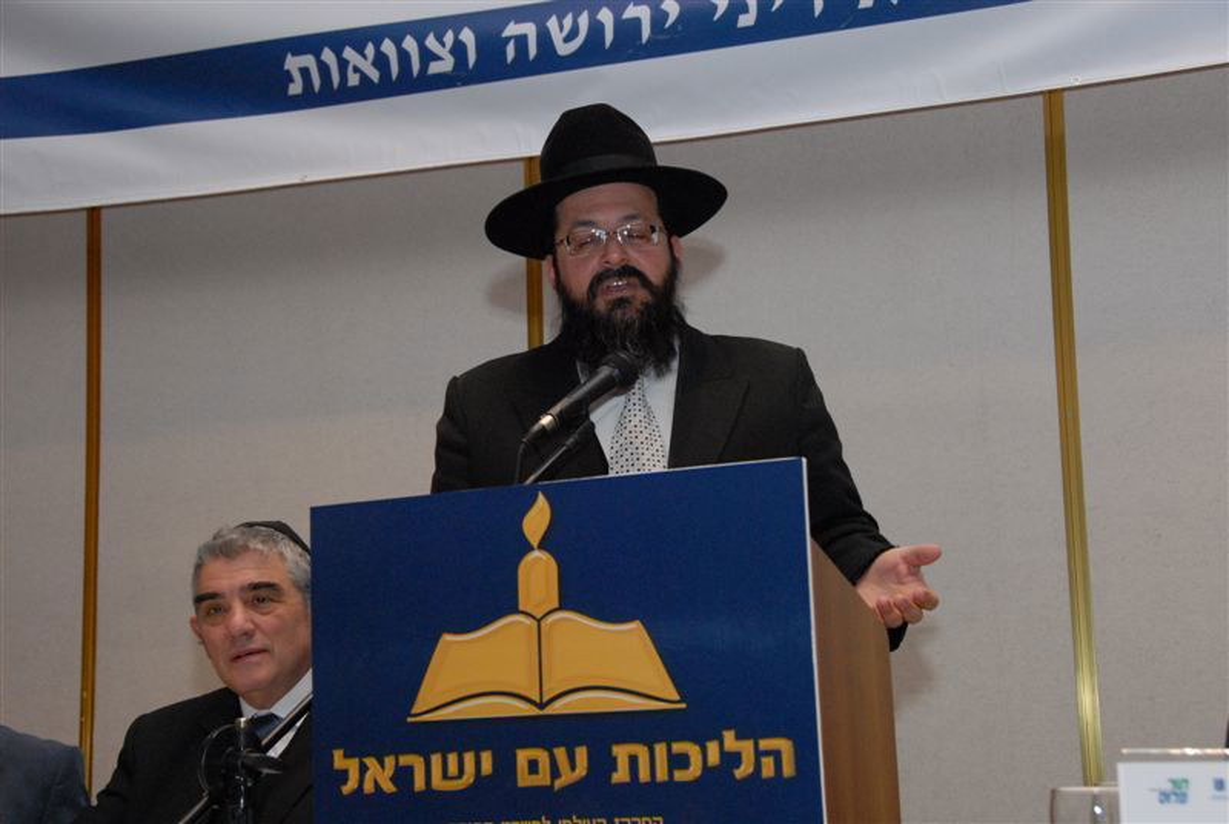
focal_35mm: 63
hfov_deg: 31.8
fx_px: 2154
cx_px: 614
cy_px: 412
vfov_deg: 21.6
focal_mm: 42
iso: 1000
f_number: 6.3
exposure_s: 1/60
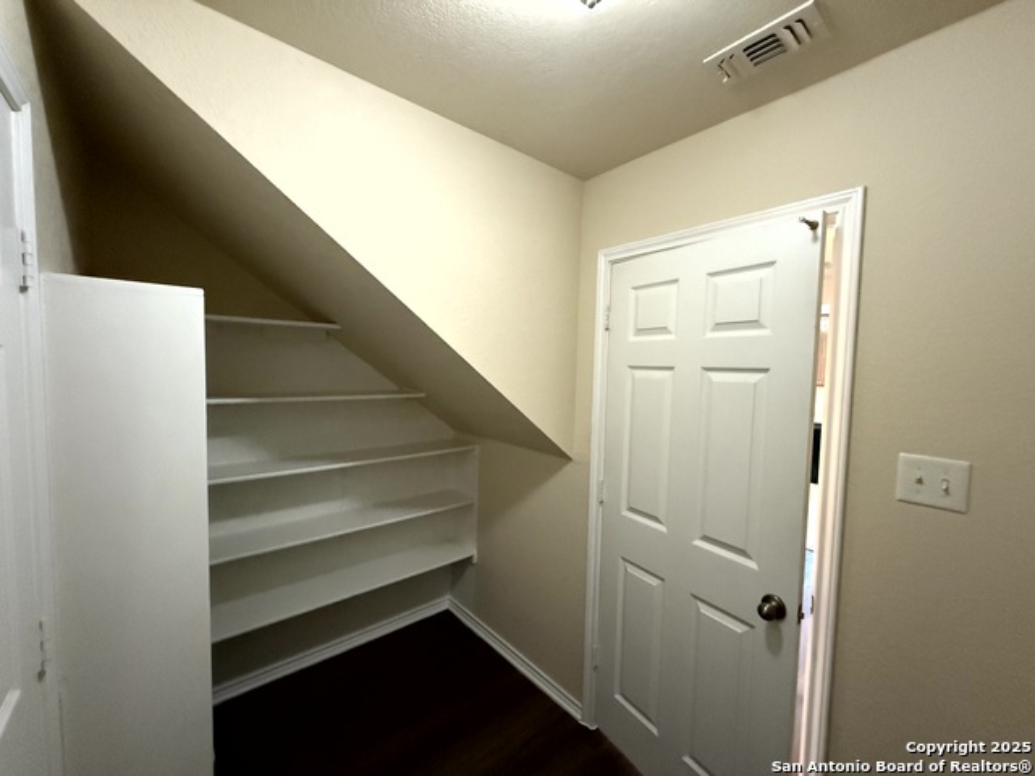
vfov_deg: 85.7
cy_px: 388
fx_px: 419
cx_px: 518
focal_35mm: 14
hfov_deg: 102.1
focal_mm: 2.22
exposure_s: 1/60
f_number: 2.2
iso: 1250
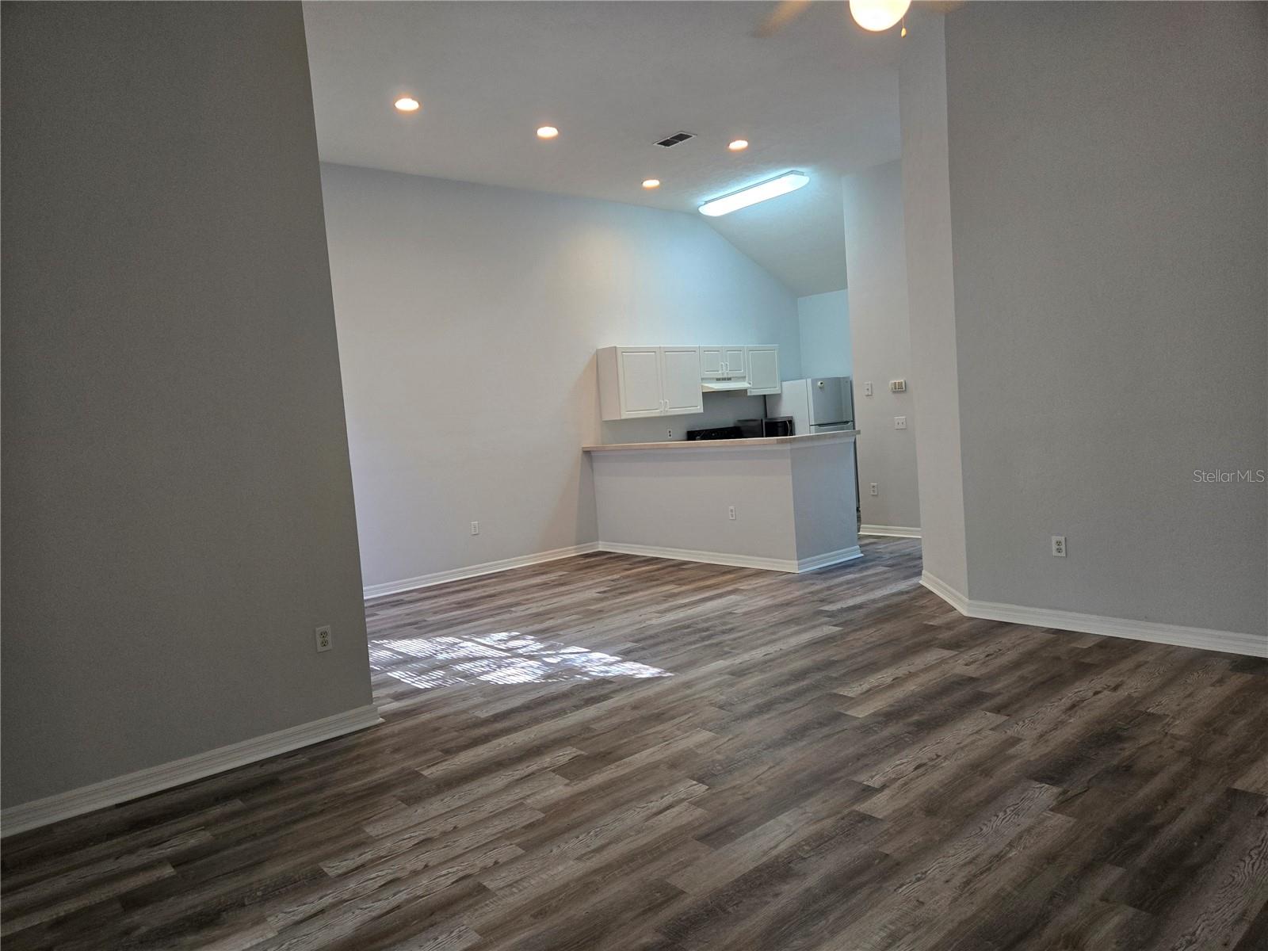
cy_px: 476
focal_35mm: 23
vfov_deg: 58.9
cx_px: 634
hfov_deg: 73.9
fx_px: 843
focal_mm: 5.4
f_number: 1.8
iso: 250
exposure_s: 1/120
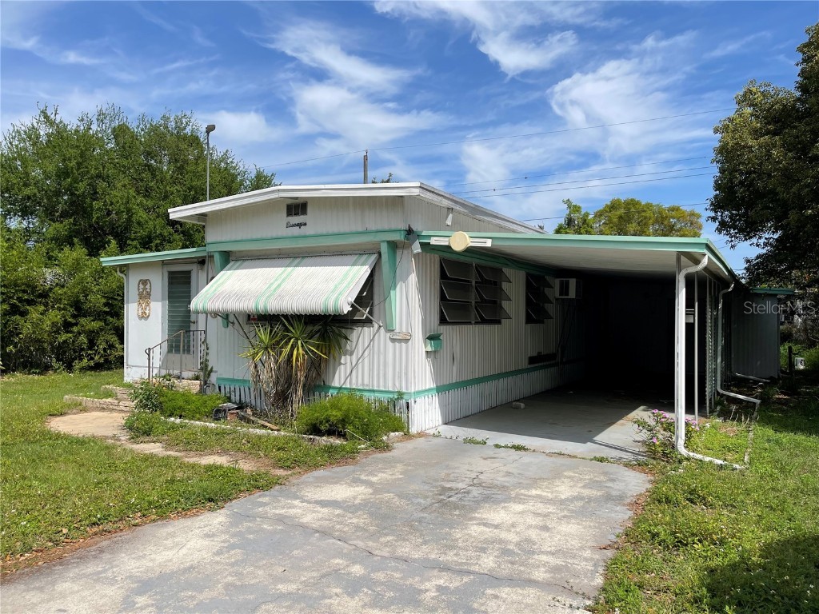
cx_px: 410
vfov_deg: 54.9
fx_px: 591
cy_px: 307
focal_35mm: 25
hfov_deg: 69.4
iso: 32
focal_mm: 5.1
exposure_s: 1/5376
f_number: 1.6
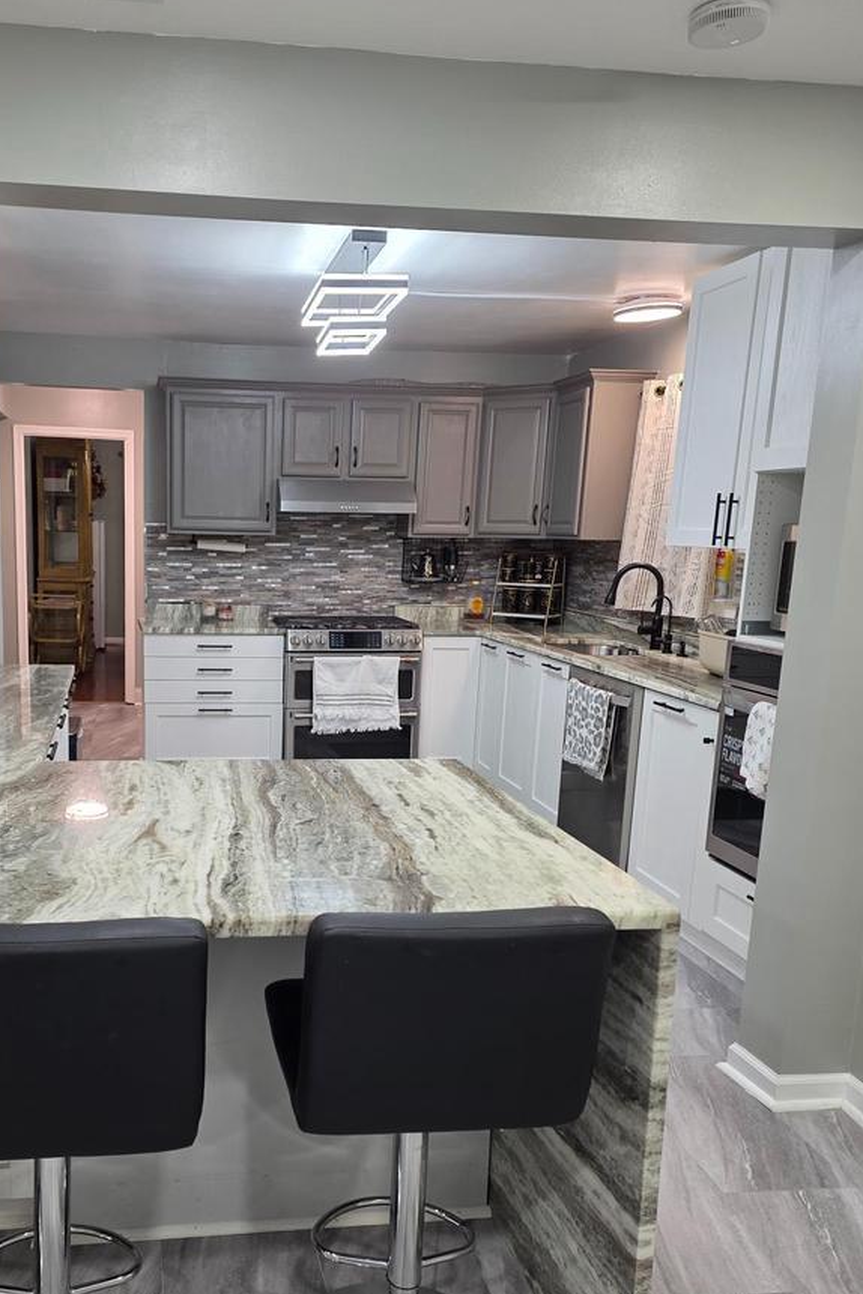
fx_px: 1079
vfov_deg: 61.8
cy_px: 721
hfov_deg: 42.8
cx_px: 260
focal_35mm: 30
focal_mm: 6.25
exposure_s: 1/120
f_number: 1.7
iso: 160
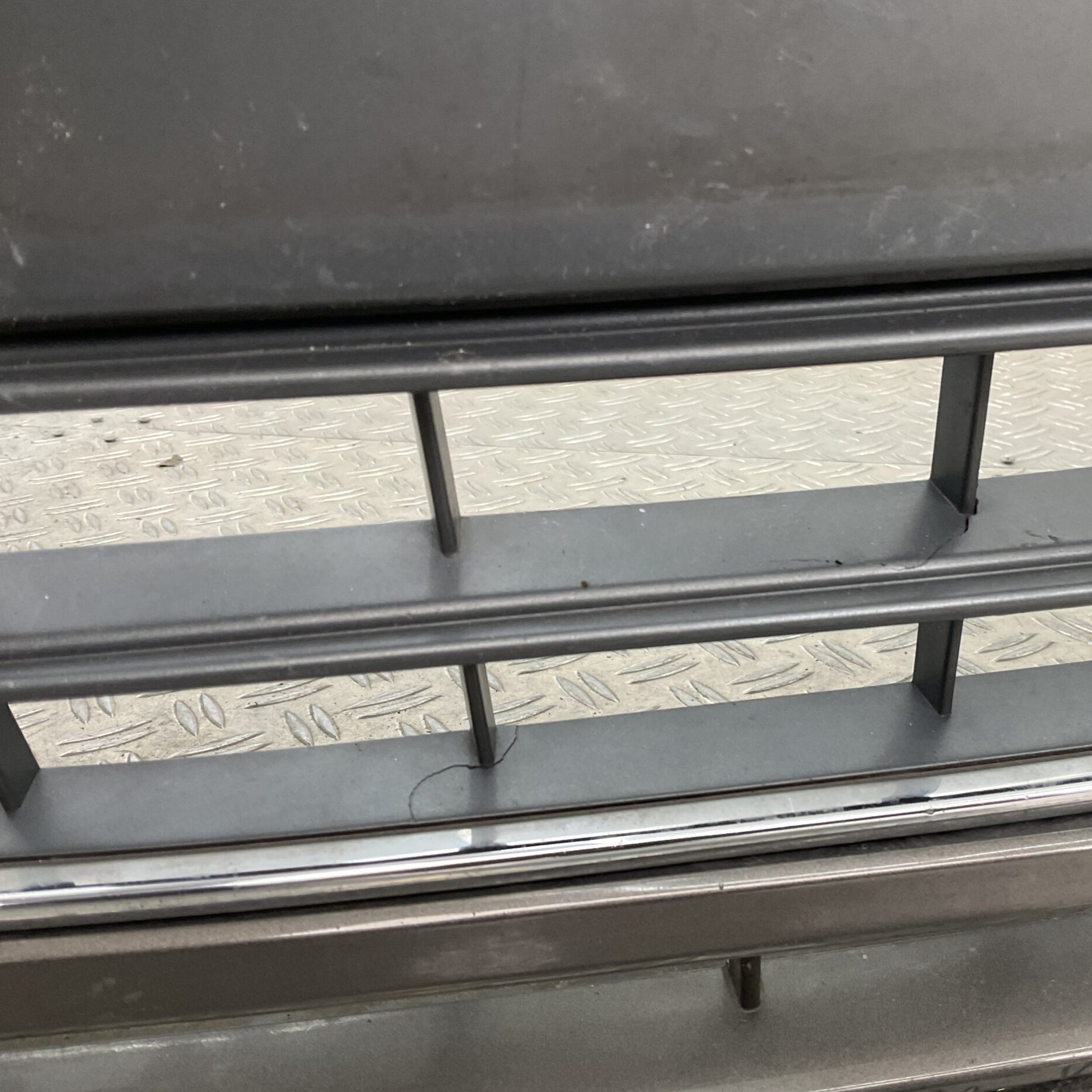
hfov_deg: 46.8
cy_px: 554
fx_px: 1249
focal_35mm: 35
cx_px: 681
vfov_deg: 47.2
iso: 64
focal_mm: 3
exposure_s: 1/120
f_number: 1.8
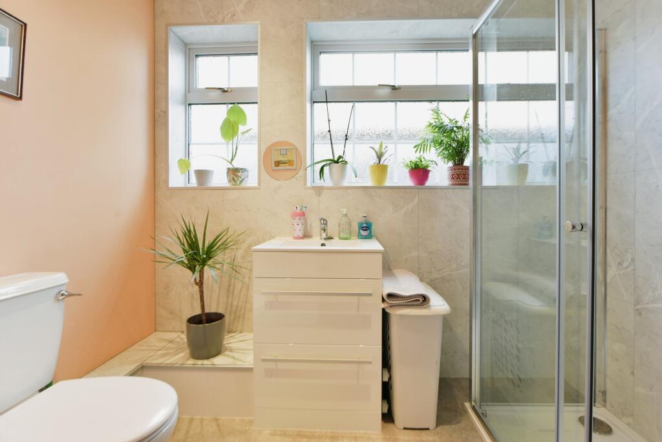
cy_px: 221
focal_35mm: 17
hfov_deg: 93.3
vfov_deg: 70.5
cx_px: 331
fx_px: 313
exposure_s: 1/20
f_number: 8
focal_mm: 17
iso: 800
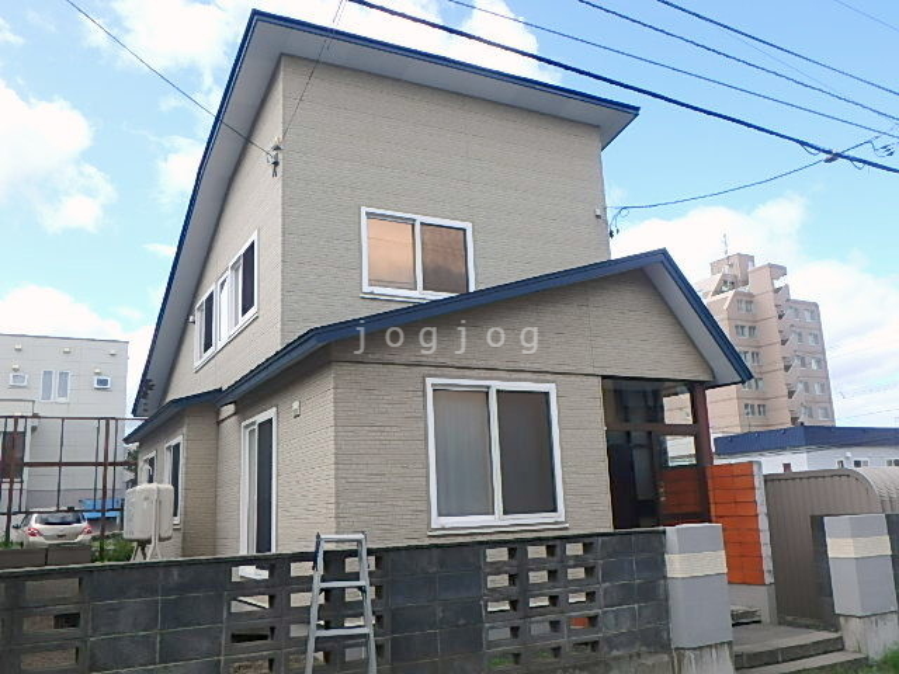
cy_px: 337
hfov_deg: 58.4
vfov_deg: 45.4
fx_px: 805
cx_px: 450
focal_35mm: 31
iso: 125
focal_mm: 5.6
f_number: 4.7
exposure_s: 1/400
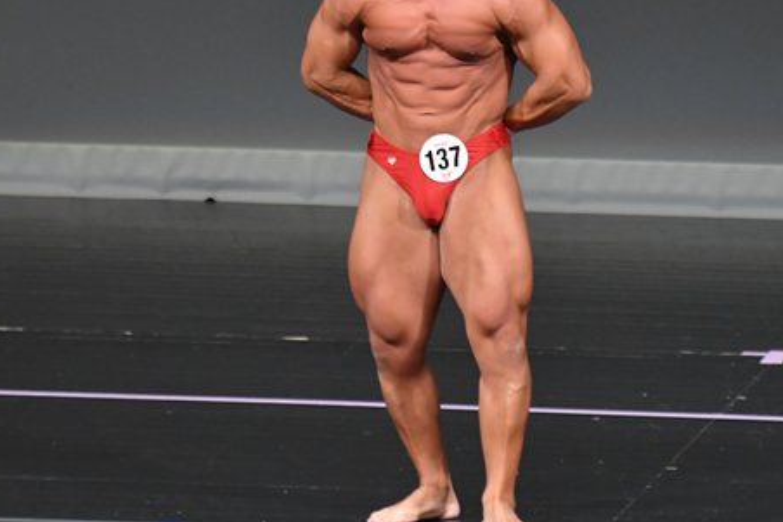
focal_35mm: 643
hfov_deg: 3.2
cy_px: 194
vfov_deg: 2.1
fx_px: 13979
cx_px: 486
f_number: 5.6
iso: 4000
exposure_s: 1/400
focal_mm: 250
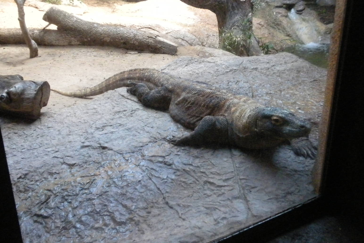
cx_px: 177
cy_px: 106
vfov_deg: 33.4
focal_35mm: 40
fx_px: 404
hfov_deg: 48.5
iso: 800
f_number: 3.5
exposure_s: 1/69.3
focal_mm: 6.6
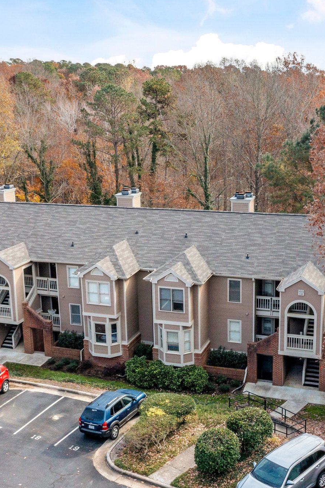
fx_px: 582
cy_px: 241
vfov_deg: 45.4
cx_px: 201
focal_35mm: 43
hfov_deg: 31.1
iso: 100
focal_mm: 10.26
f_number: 7.1
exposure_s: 1/320
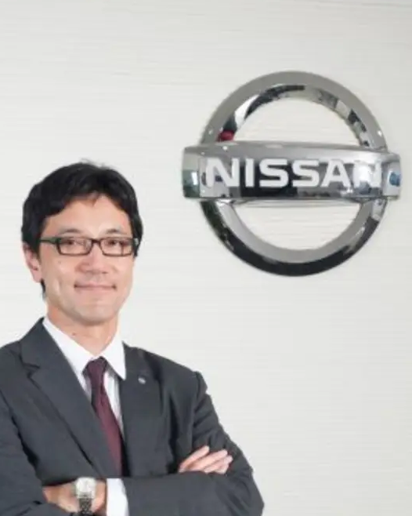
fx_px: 1784
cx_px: 172
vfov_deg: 16.3
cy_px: 449
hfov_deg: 13.2
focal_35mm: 117
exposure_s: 1/125
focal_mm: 70
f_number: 5.6
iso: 200
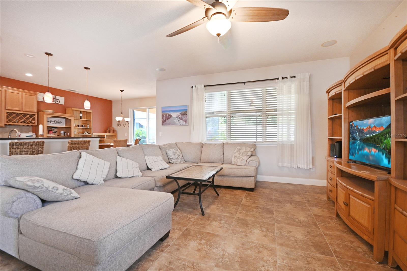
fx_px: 170
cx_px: 204
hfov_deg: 100.4
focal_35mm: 15
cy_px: 136
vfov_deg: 77.3
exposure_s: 1/60
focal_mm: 10
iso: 1000
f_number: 4
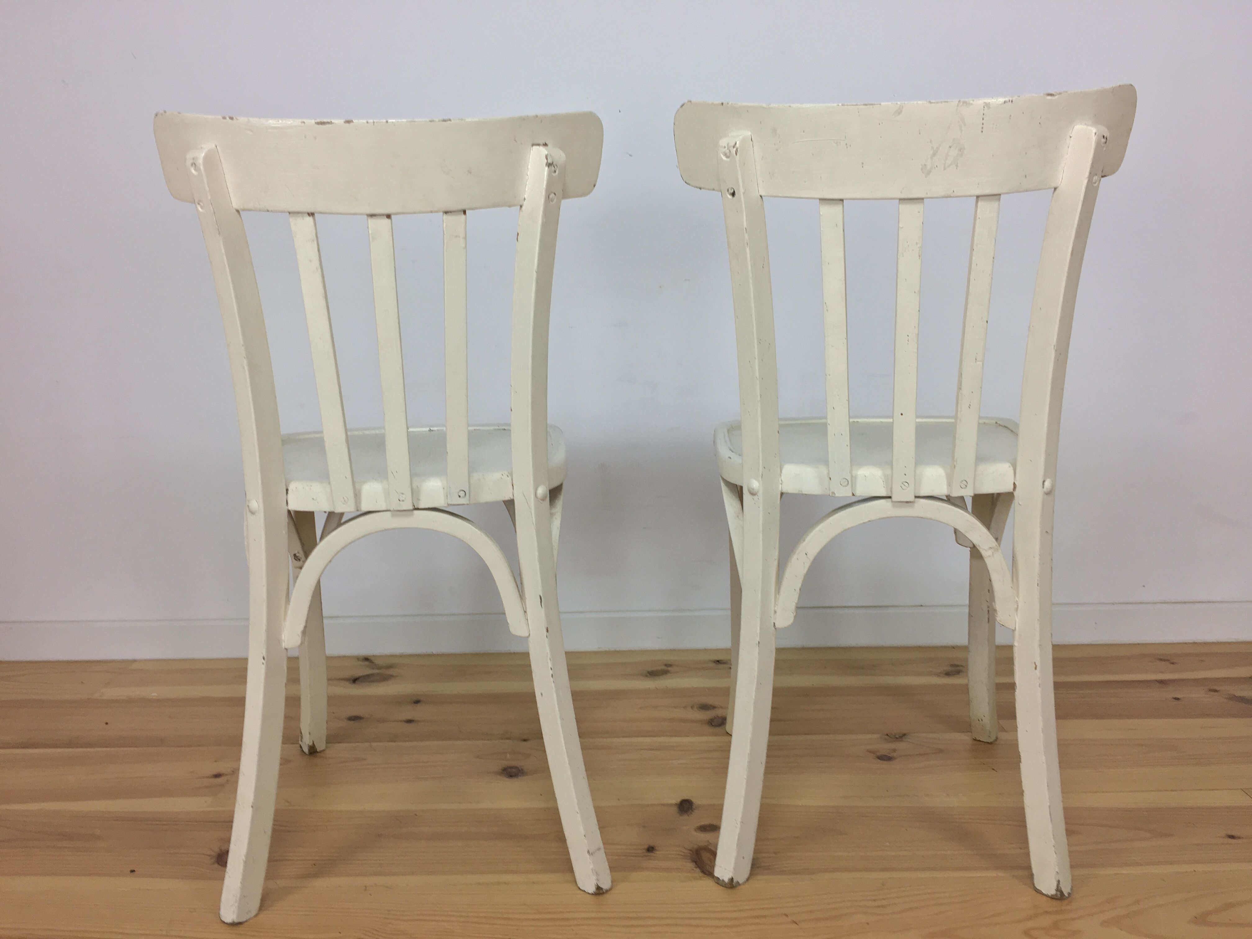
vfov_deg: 48.2
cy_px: 470
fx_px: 1049
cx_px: 626
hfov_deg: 61.7
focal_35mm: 29
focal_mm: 4.15
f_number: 2.2
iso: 32
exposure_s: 1/33
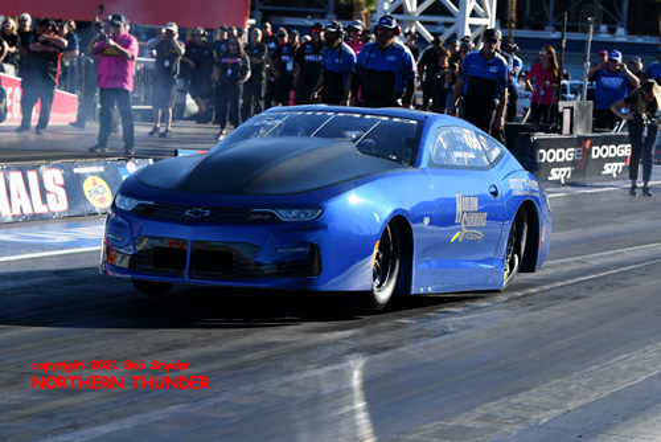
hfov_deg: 13.4
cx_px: 330
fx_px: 2811
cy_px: 221
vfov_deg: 9.0
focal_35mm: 153
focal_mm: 102
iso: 160
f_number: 5.6
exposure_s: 1/1000
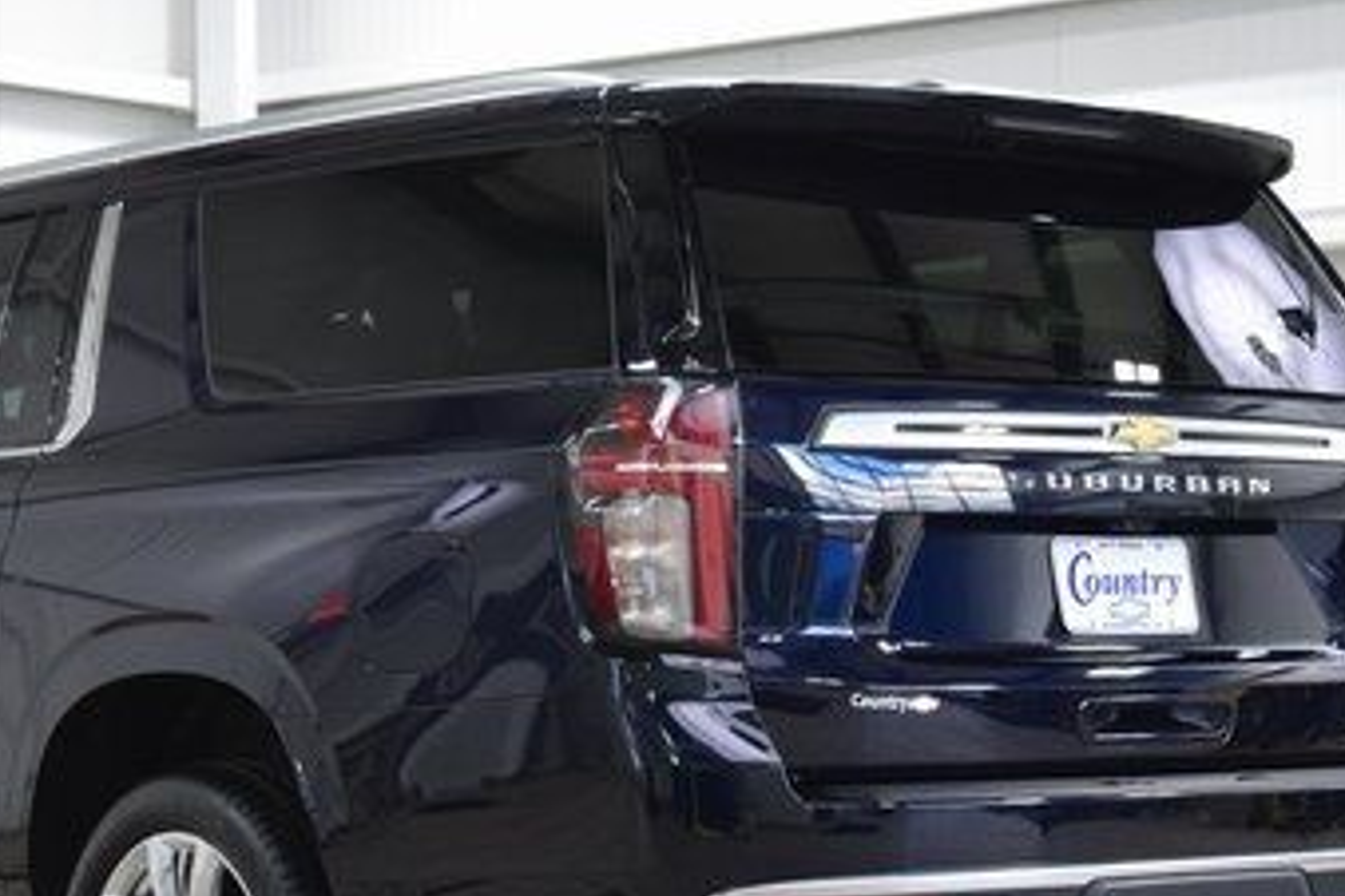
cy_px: 676
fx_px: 3811
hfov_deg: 19.9
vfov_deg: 13.4
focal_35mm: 102
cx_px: 417
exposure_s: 1/60
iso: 1600
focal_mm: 36
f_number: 4.5
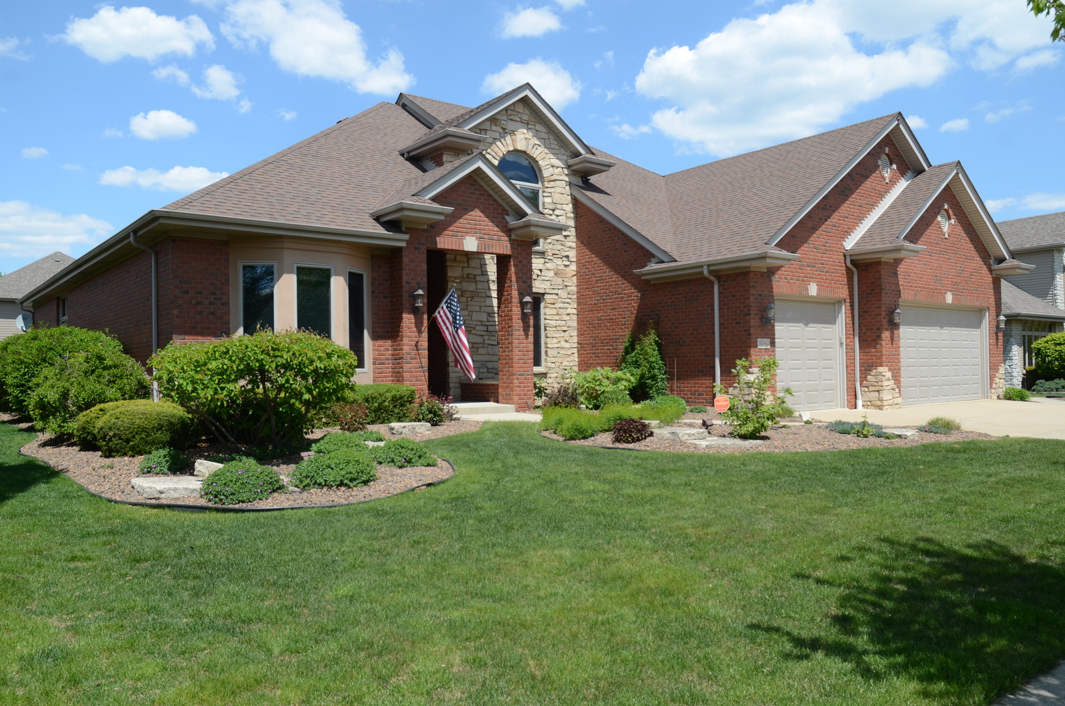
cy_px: 353
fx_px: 797
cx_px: 532
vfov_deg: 47.7
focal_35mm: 27
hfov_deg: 67.5
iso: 100
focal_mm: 18
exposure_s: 1/250
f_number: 8
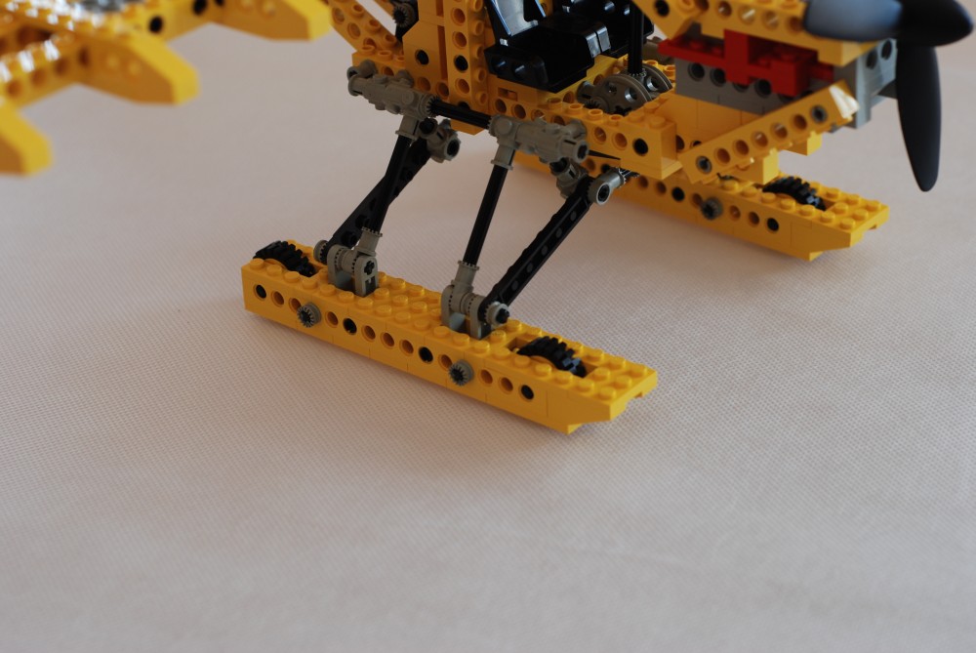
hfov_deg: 27.0
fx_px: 2035
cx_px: 488
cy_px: 326
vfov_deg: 18.2
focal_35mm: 75
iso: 200
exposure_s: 1/60
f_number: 4.5
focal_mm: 50
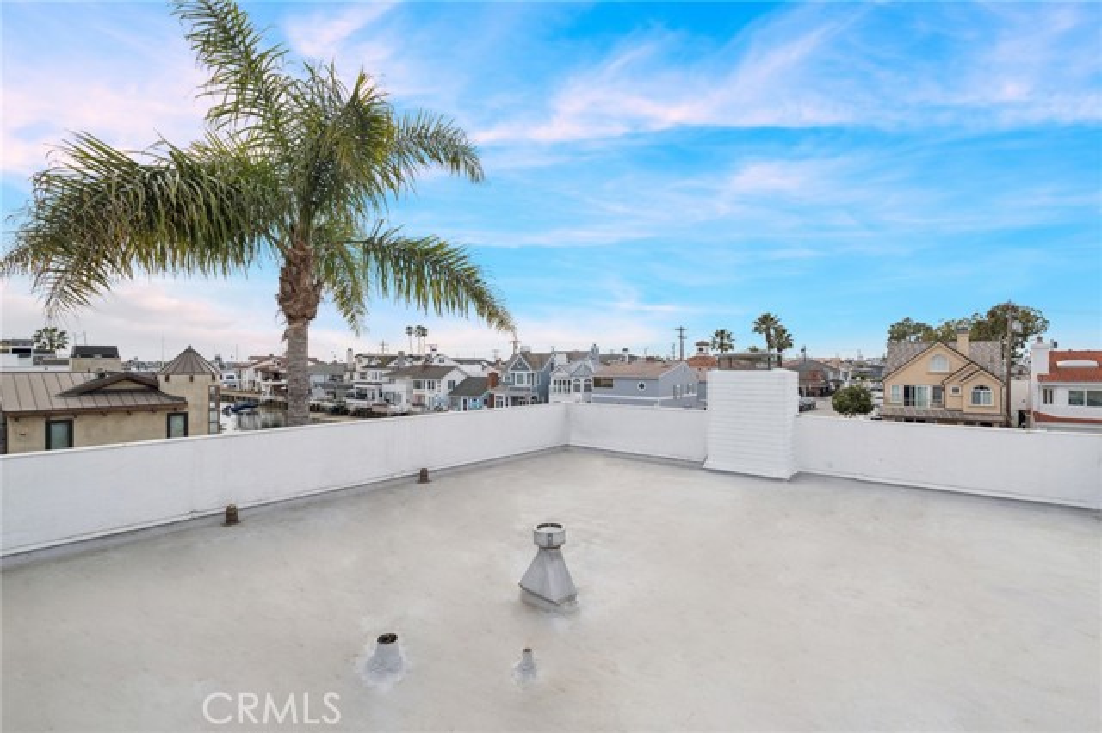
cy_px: 366
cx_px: 551
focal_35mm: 16
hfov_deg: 96.8
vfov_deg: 73.7
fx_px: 490
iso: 100
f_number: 9
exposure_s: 1/250
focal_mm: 16
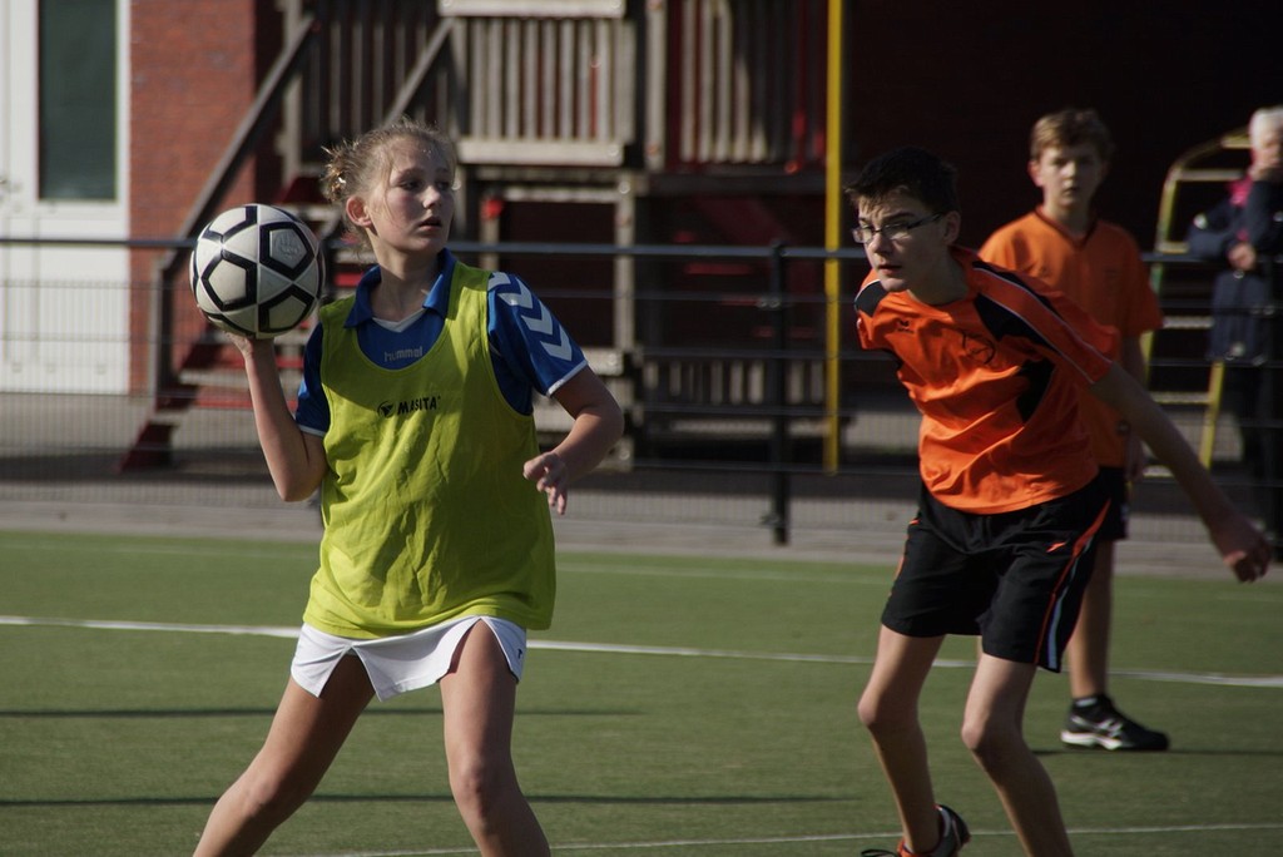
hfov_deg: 6.5
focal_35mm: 315
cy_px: 428
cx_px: 642
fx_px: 11232
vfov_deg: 4.4
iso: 100
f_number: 6.3
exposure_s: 1/500
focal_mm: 210
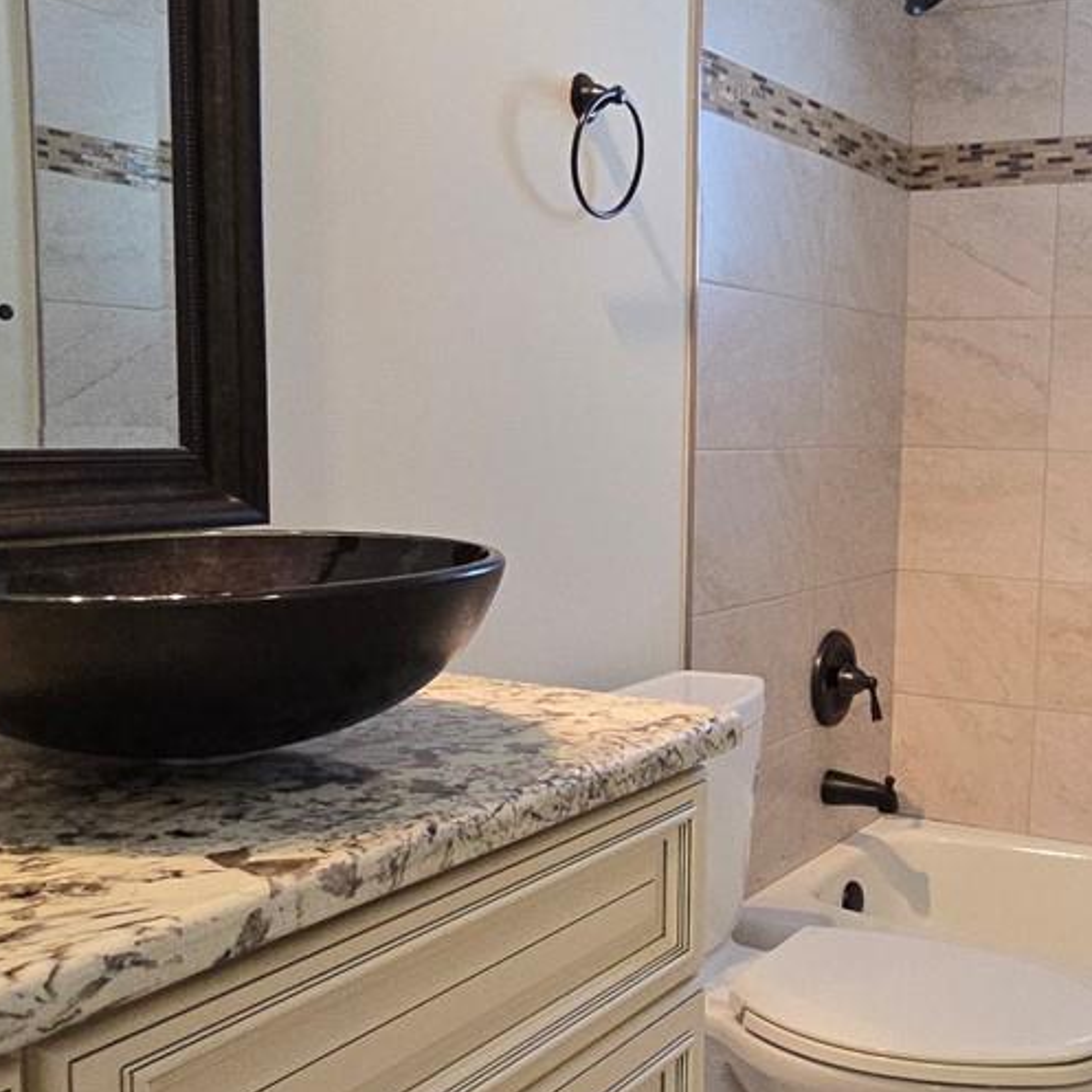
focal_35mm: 37
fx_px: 1321
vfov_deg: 44.9
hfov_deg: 44.1
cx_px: 749
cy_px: 573
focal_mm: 2.2
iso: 125
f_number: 2.2
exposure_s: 1/60
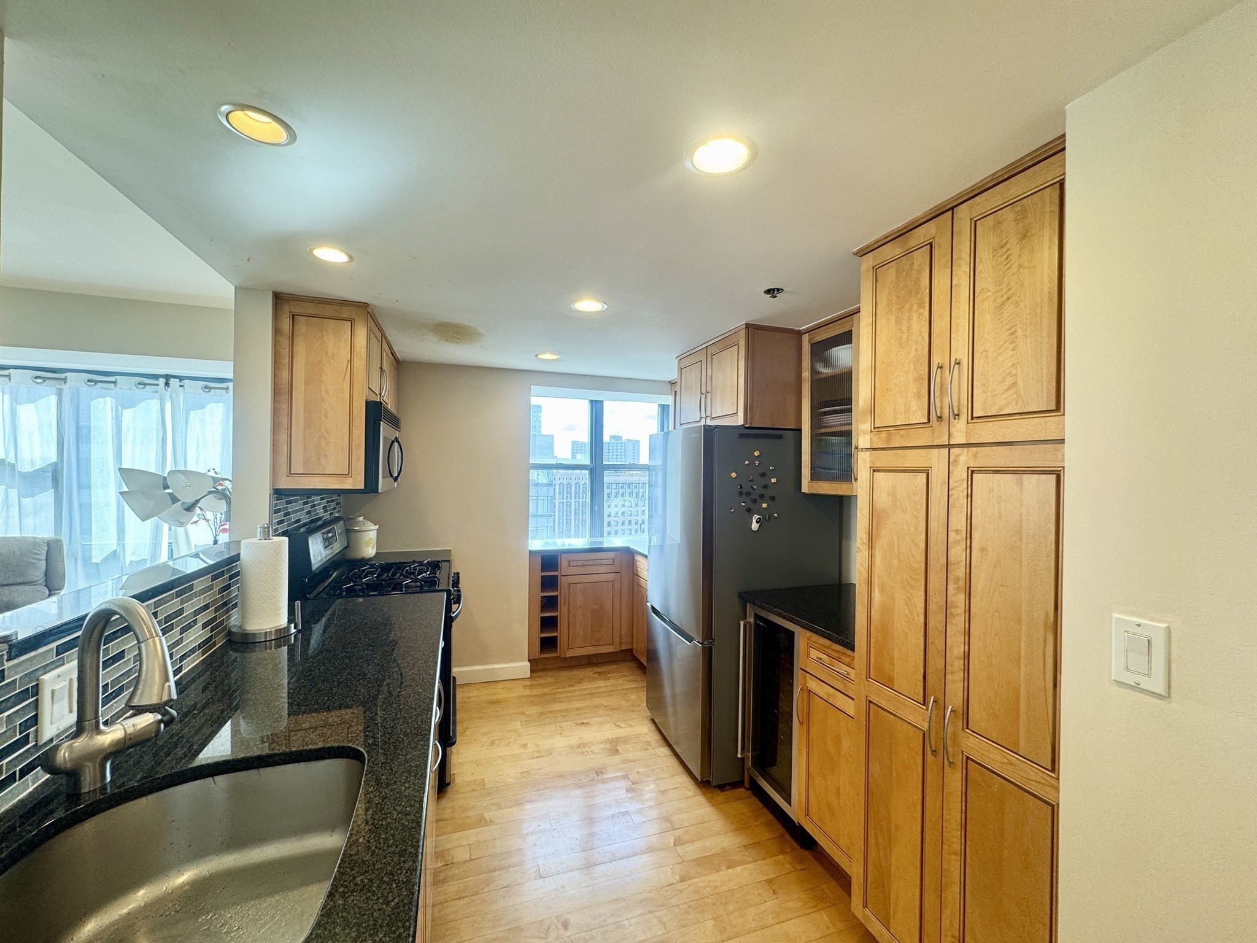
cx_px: 628
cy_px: 472
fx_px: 508
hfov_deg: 102.1
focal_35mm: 14
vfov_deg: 85.7
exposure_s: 1/120
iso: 64
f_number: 2.2
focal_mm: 2.22
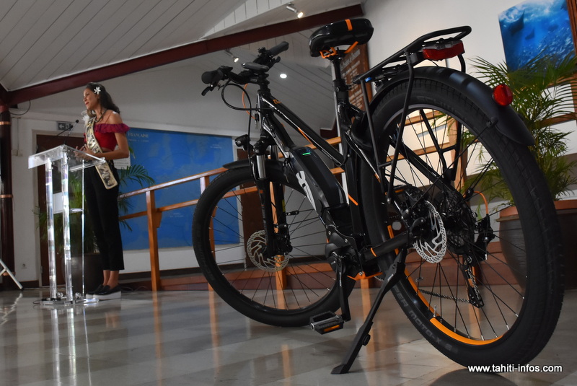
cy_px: 193
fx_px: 433
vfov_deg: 48.0
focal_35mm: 27
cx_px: 288
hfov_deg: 67.3
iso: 2000
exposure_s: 1/125
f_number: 5.6
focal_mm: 18
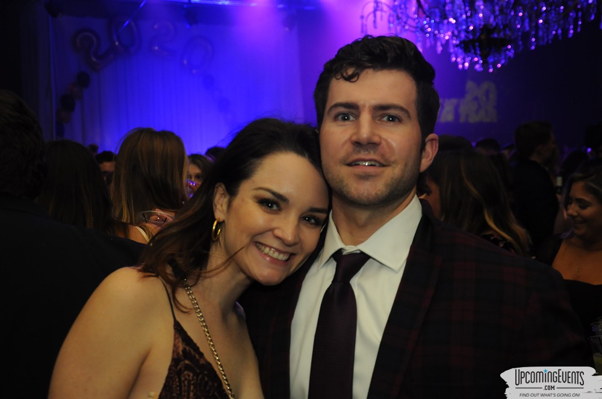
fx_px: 952
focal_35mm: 57
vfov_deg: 23.7
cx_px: 301
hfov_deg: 35.1
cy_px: 200
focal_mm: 38
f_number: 4.5
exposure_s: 1/60
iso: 800
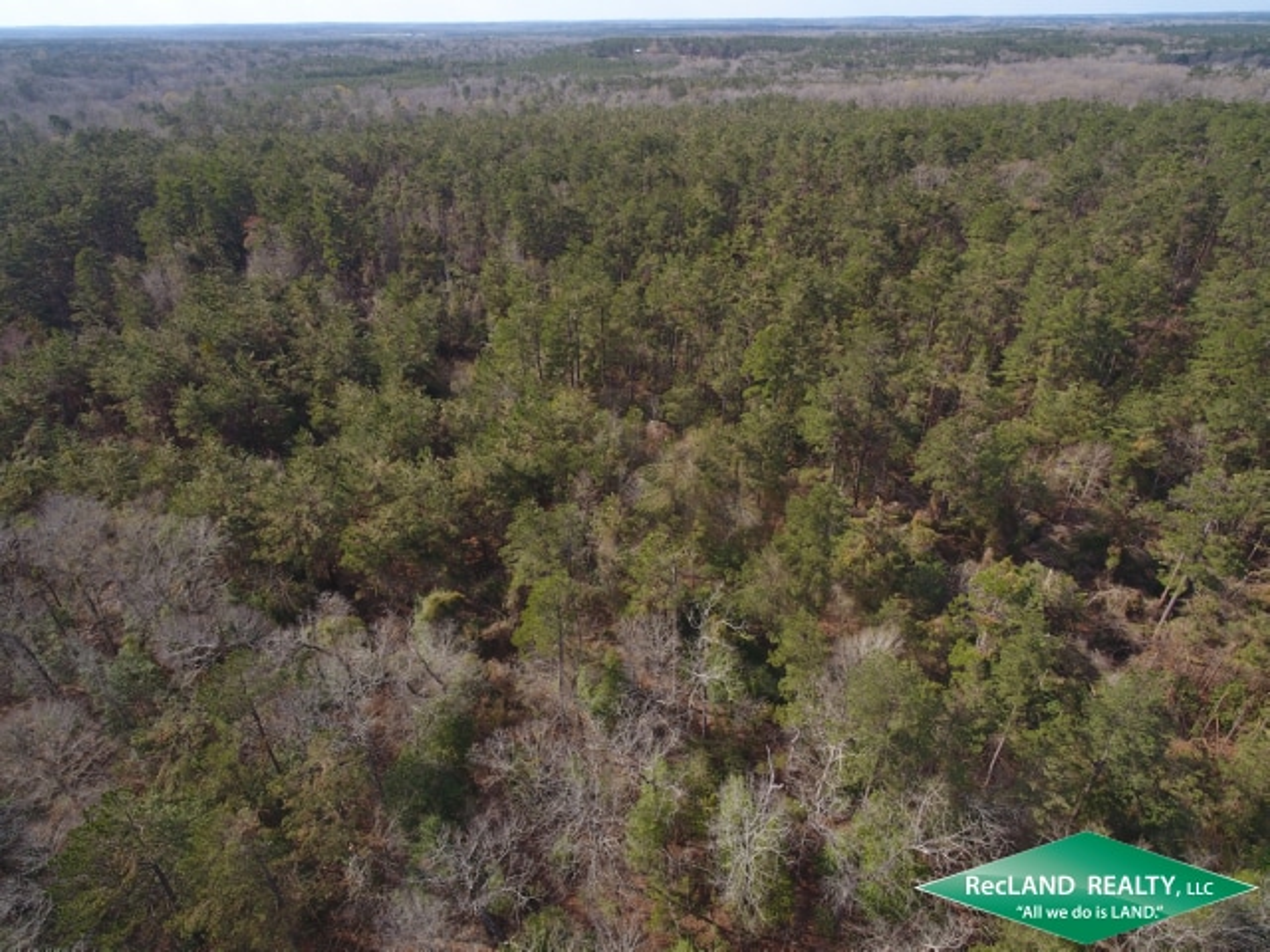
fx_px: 734
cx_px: 635
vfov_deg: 66.0
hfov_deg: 81.7
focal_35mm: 20
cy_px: 476
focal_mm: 3.61
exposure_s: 1/419
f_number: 2.8
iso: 100
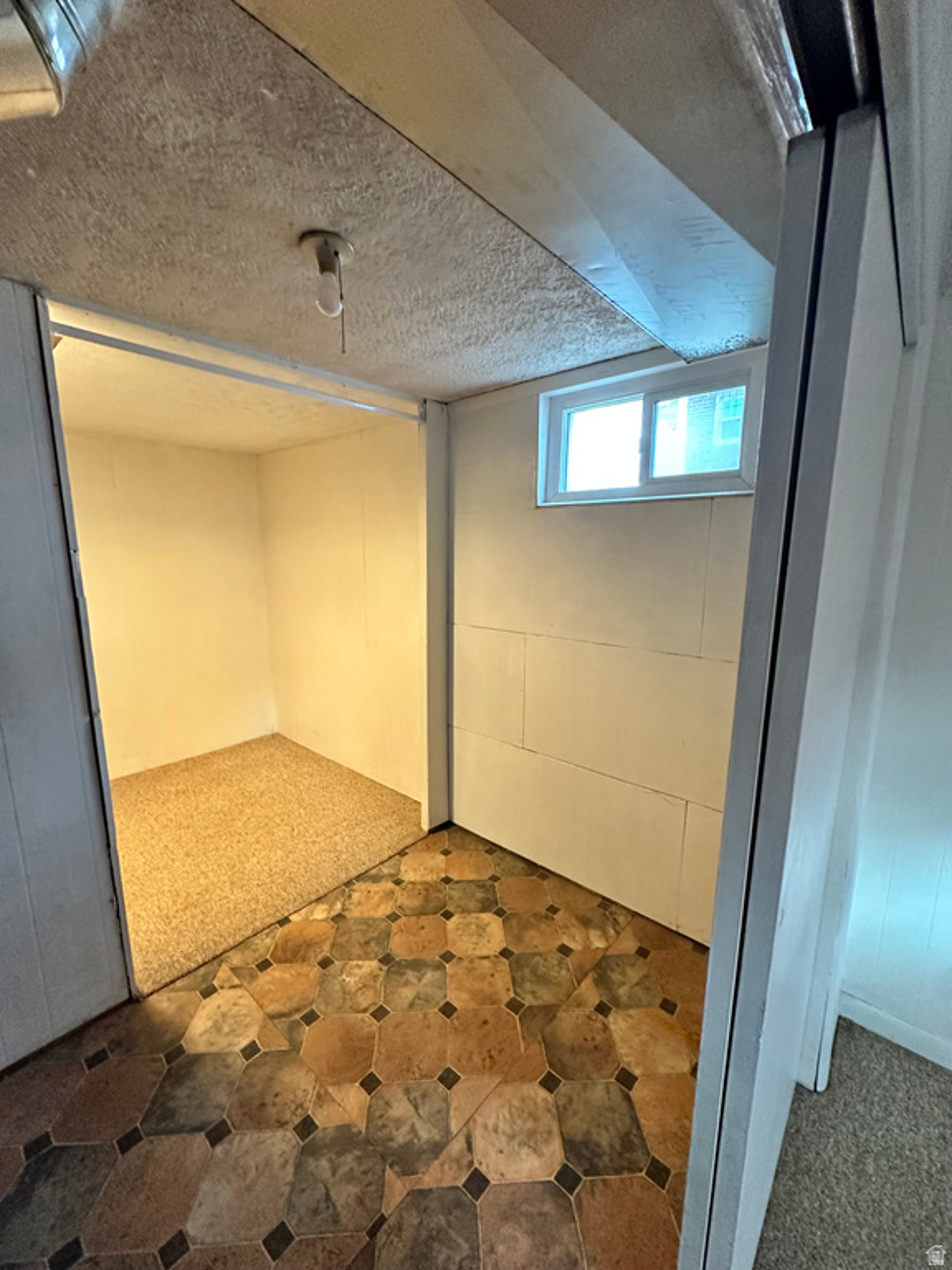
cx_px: 476
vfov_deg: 102.1
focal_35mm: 14
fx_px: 513
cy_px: 635
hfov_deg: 85.7
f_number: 2.2
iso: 500
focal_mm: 2.22
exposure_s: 1/60
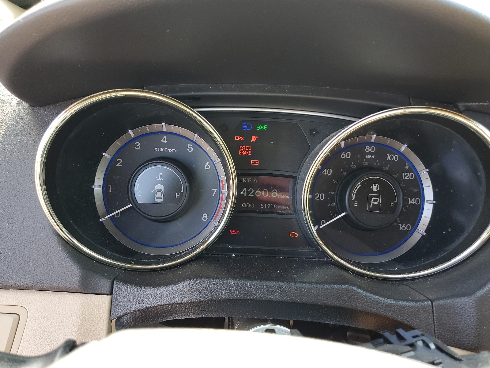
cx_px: 245
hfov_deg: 67.3
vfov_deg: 53.1
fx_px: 368
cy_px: 184
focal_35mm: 26
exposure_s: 1/120
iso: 65
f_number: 1.5
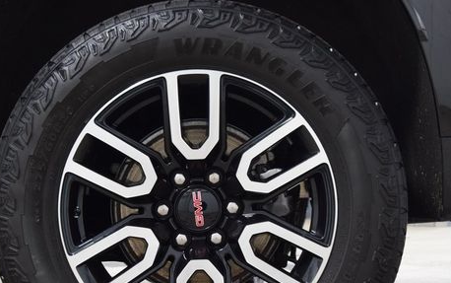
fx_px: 919
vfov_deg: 17.4
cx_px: 206
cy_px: 195
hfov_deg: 27.6
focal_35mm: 75
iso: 1250
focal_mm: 35
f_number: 6.3
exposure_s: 1/15
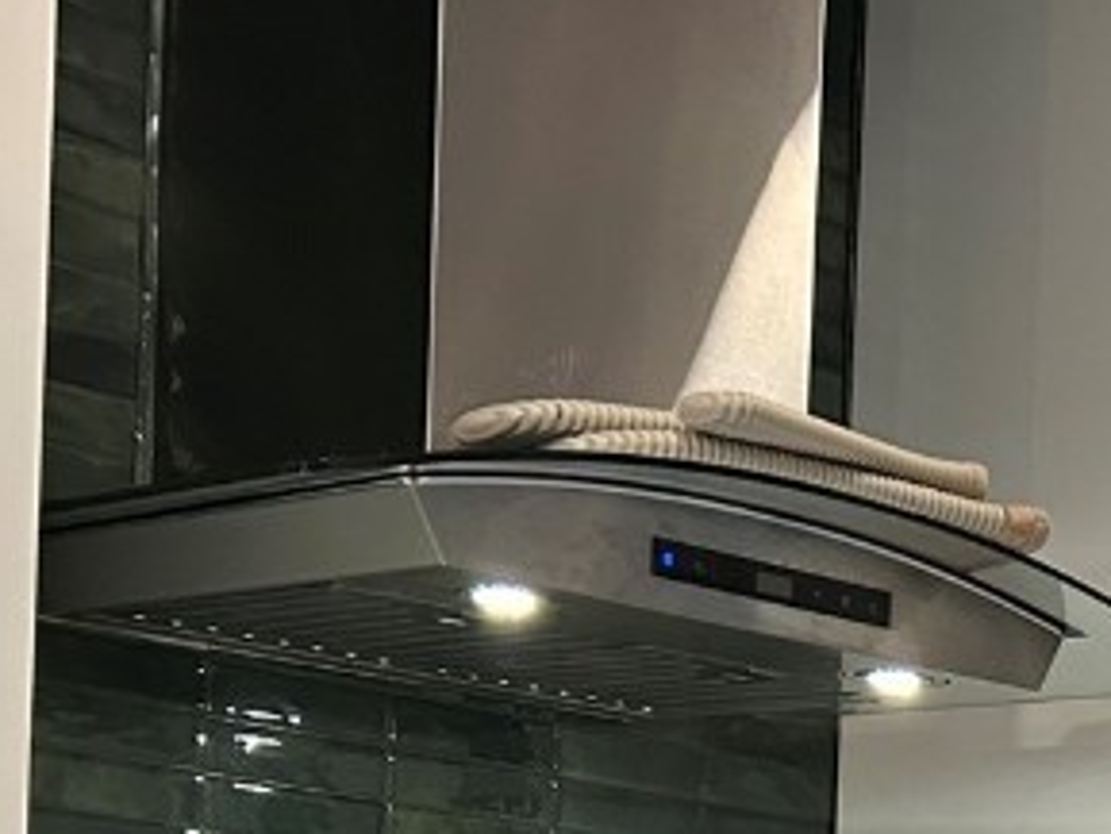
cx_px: 1146
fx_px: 2954
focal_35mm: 92
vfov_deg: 14.7
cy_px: 1330
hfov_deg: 20.5
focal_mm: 5.7
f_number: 1.5
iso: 320
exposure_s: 1/60
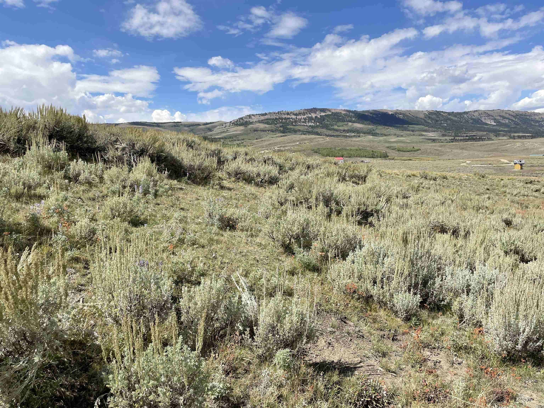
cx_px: 272
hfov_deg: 67.3
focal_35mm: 26
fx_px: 409
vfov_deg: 53.1
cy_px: 204
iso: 32
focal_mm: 4.2
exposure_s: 1/3731
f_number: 1.6
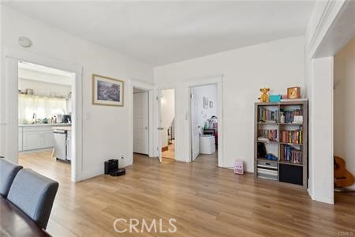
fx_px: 158
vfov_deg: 73.7
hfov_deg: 96.7
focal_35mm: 16
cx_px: 178
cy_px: 118
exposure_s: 1/15
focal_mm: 16
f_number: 6.3
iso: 400
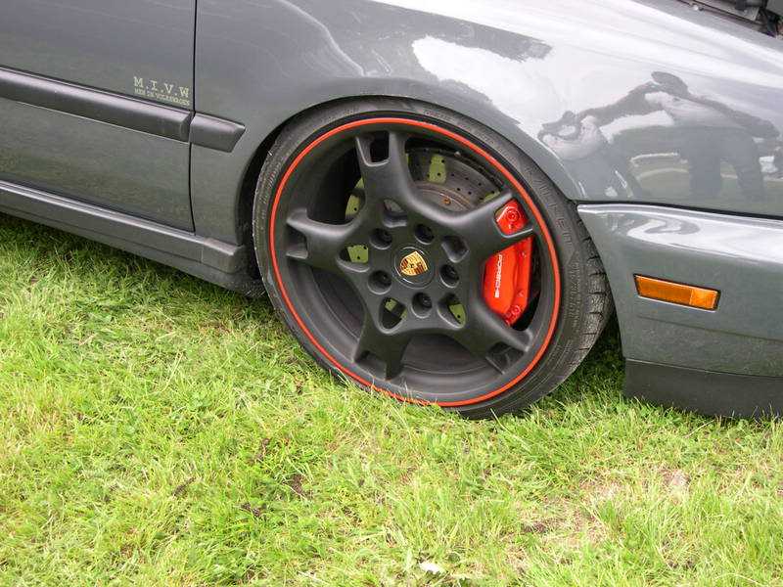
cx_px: 392
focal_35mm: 57
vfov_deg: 25.7
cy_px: 294
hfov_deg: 33.8
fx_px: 1289
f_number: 3.4
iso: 100
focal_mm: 12.2
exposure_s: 1/73.5
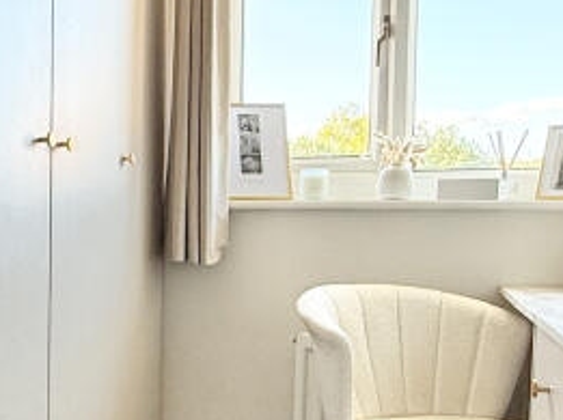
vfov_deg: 26.4
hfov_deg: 33.0
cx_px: 45
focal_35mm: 55
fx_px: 893
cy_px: 274
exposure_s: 1/99
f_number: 2.2
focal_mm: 2.22
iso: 100
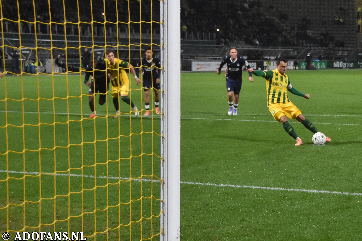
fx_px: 528
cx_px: 181
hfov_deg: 37.9
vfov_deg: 25.8
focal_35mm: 52
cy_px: 120
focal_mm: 35
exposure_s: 1/400
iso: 2500
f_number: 4.2
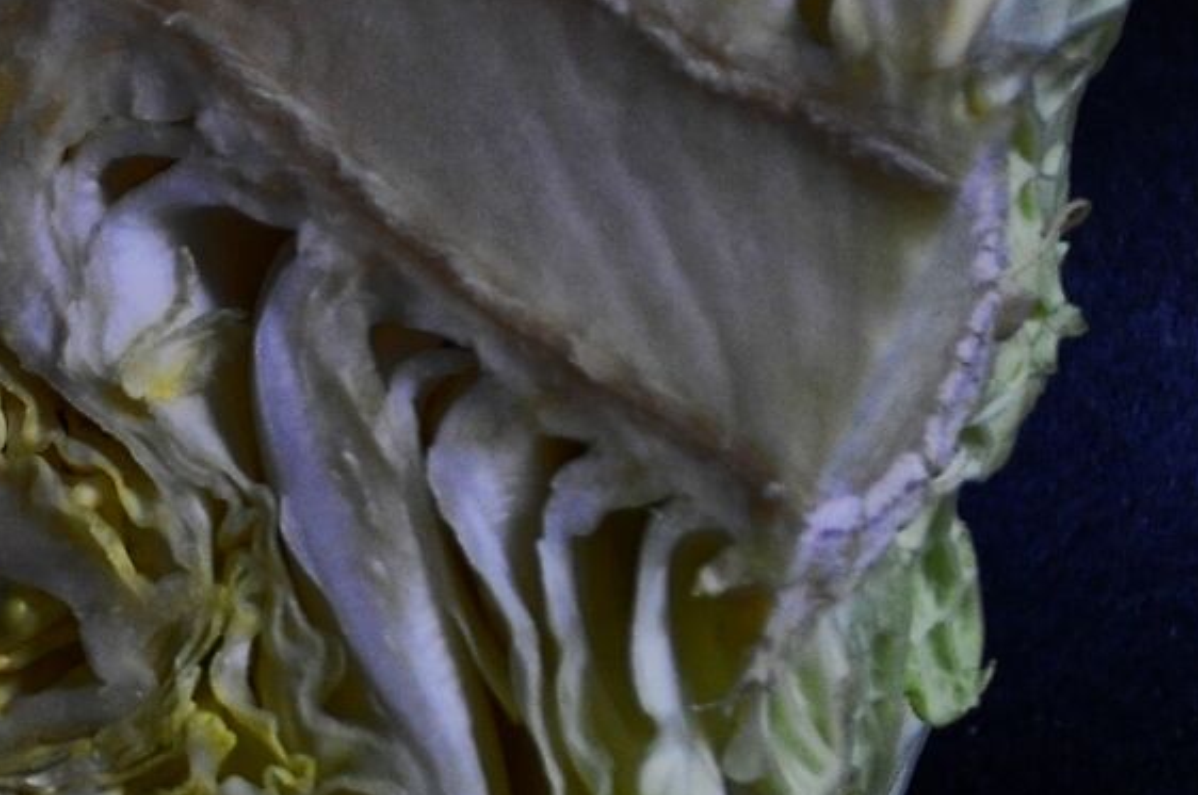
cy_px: 492
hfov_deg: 5.2
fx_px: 13192
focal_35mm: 397
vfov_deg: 3.5
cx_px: -512
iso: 1000
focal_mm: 62
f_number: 5.3
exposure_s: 1/40
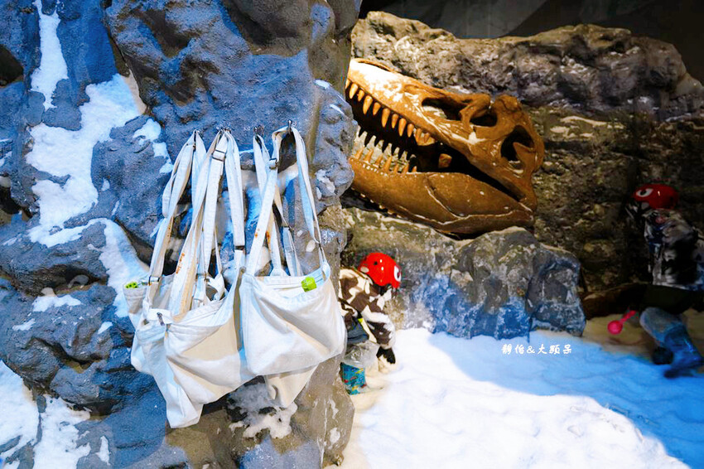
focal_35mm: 24
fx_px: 469
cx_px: 352
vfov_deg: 53.1
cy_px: 234
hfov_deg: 73.8
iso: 640
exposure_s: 1/30
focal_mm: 24
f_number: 4
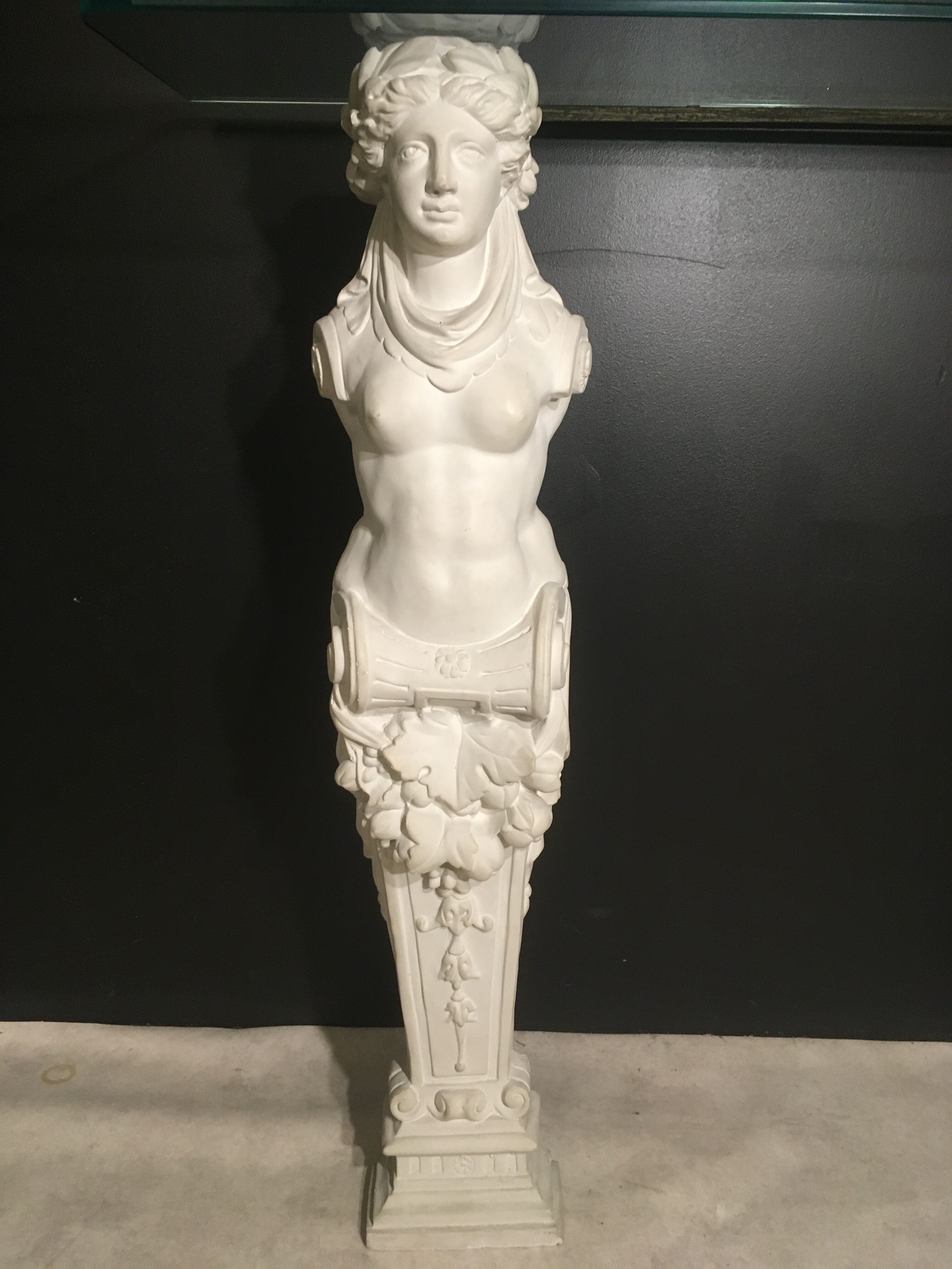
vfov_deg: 61.7
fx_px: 1063
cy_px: 634
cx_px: 476
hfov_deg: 48.2
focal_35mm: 29
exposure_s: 1/33
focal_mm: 4.15
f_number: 2.2
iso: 160
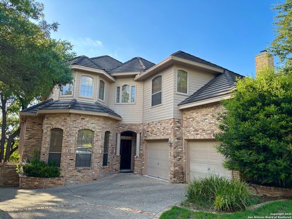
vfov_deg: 53.1
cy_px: 110
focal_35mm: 26
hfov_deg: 67.3
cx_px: 146
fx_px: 219
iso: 50
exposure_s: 1/707
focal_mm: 5.96
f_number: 1.6
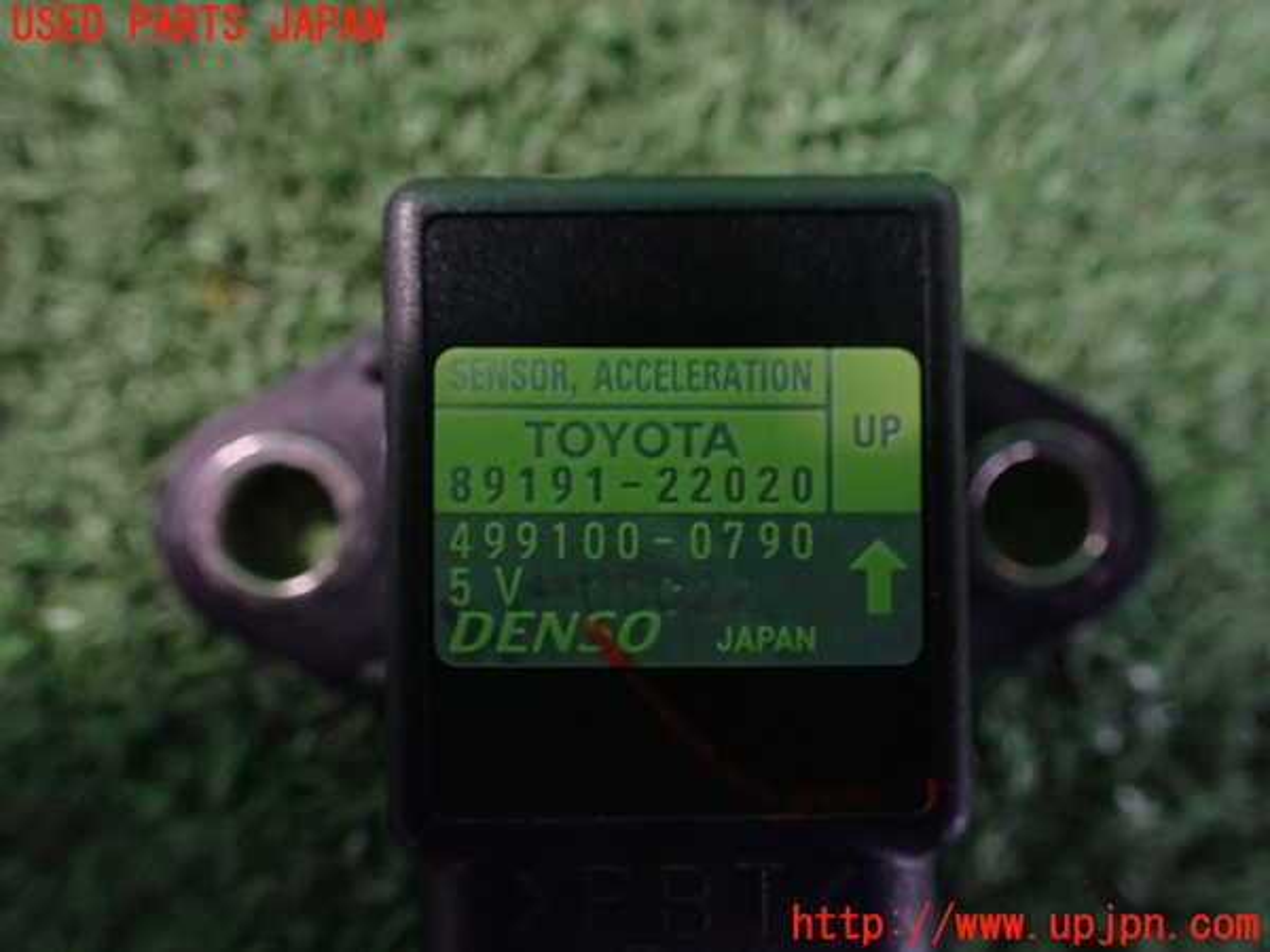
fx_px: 1101
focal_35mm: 30
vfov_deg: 46.8
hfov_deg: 60.0
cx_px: 635
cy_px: 476
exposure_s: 1/30
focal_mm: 5.4
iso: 1000
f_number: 2.3
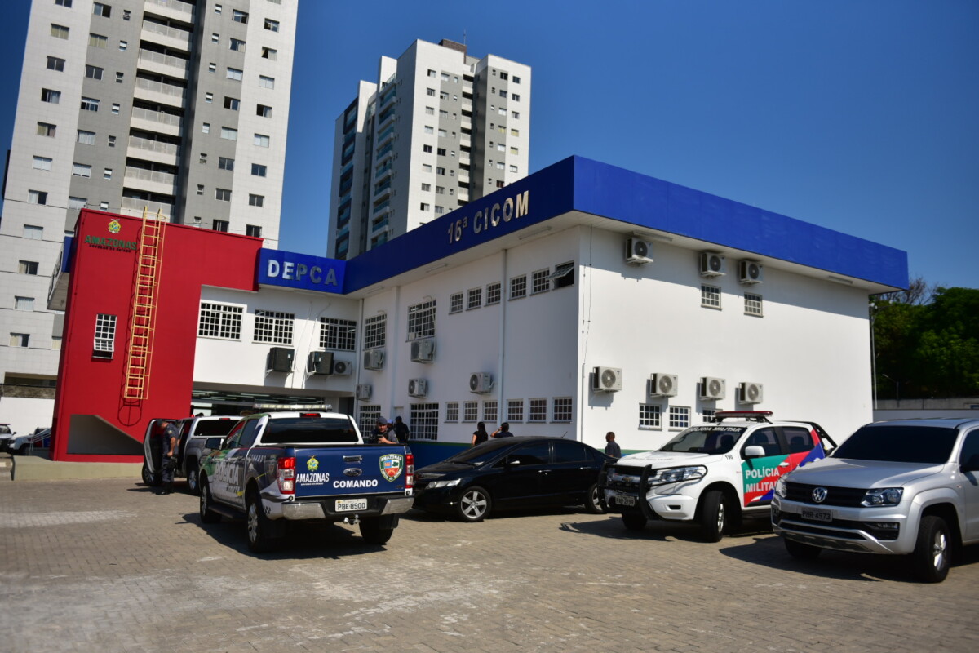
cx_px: 490
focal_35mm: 29
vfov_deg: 45.0
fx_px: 789
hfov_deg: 63.7
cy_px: 326
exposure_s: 1/4000
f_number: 2.8
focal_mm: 29
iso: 100
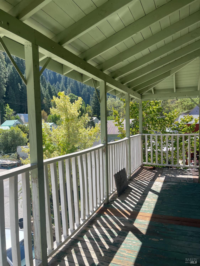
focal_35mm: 25
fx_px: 193
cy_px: 133
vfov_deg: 69.4
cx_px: 100
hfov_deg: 54.9
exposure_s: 1/1309
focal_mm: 5.1
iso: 32
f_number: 1.6
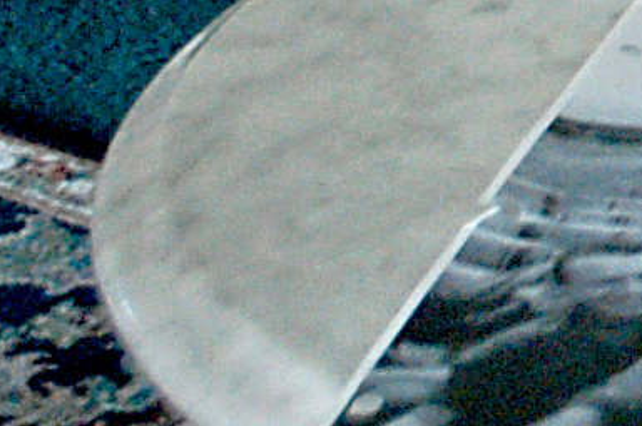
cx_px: 2045
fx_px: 5023
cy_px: -763
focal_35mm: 282
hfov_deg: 6.5
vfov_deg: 4.7
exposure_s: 1/20
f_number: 4.2
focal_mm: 24
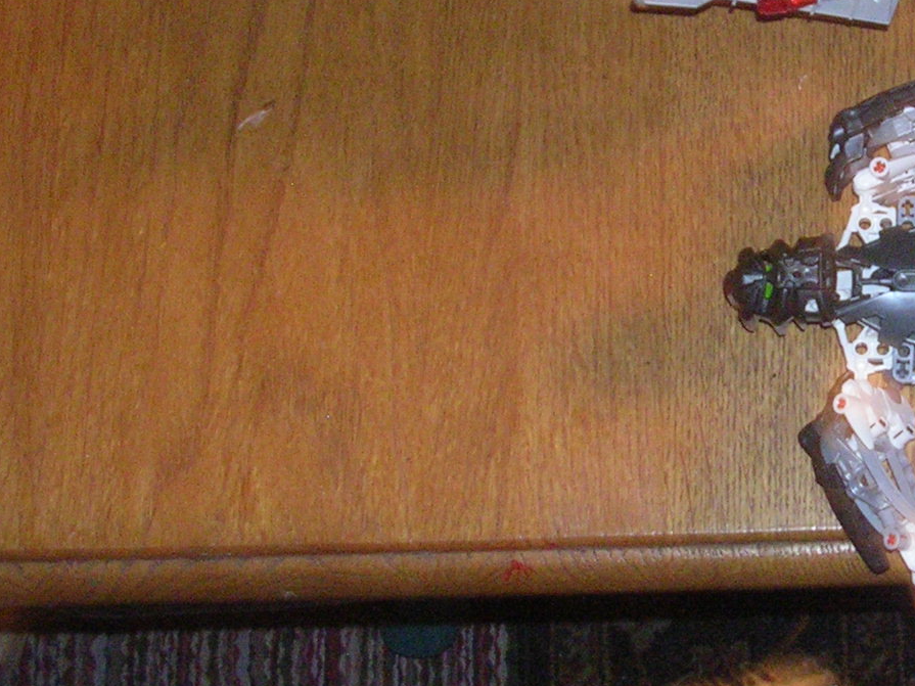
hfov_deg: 21.3
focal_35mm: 87
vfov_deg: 16.8
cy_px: 93
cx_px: 1024
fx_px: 2299
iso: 200
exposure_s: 1.5
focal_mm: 5.8
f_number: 2.8
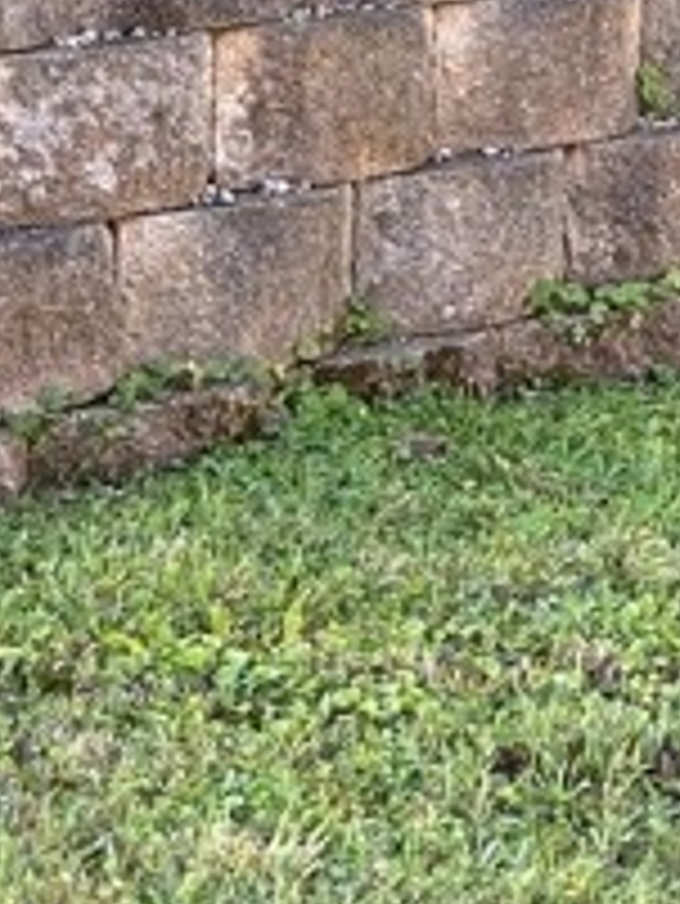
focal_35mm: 244
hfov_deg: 6.1
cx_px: 567
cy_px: -513
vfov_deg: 7.9
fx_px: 6384
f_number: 2.2
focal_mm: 7.5
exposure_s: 1/99
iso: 32
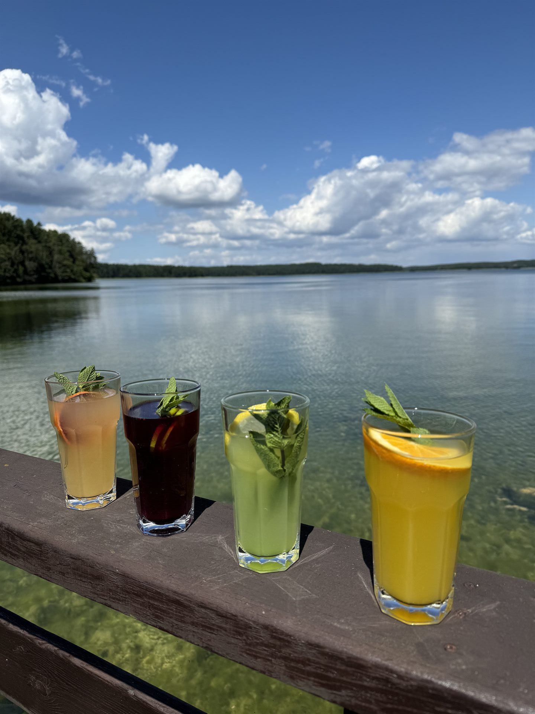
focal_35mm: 24
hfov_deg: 56.8
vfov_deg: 71.6
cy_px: 357
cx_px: 268
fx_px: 495
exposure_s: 1/7092
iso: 80
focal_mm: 6.76
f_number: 1.78
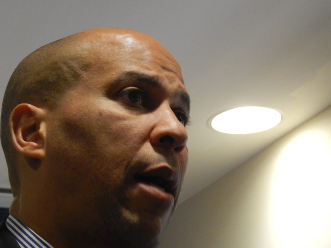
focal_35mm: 121
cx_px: 122
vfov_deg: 12.2
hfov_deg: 16.3
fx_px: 1157
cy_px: 147
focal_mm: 16.6
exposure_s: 1/15
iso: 640
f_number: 4.4
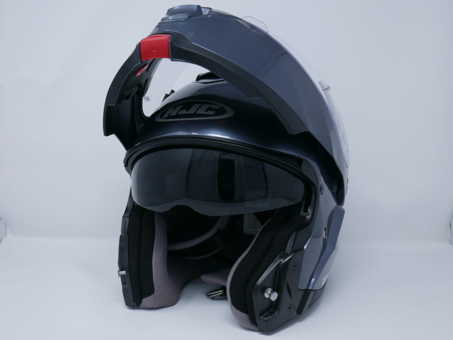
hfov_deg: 56.8
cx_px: 226
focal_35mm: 32
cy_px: 170
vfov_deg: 44.2
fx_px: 419
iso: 320
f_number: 7.1
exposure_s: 1/60
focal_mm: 16
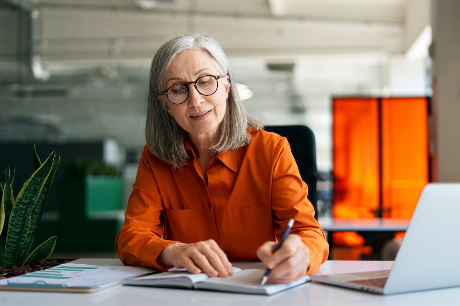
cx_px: 230
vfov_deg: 27.0
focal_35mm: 50
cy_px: 153
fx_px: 639
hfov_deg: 39.6
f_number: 1.8
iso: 250
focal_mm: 50
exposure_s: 1/1000
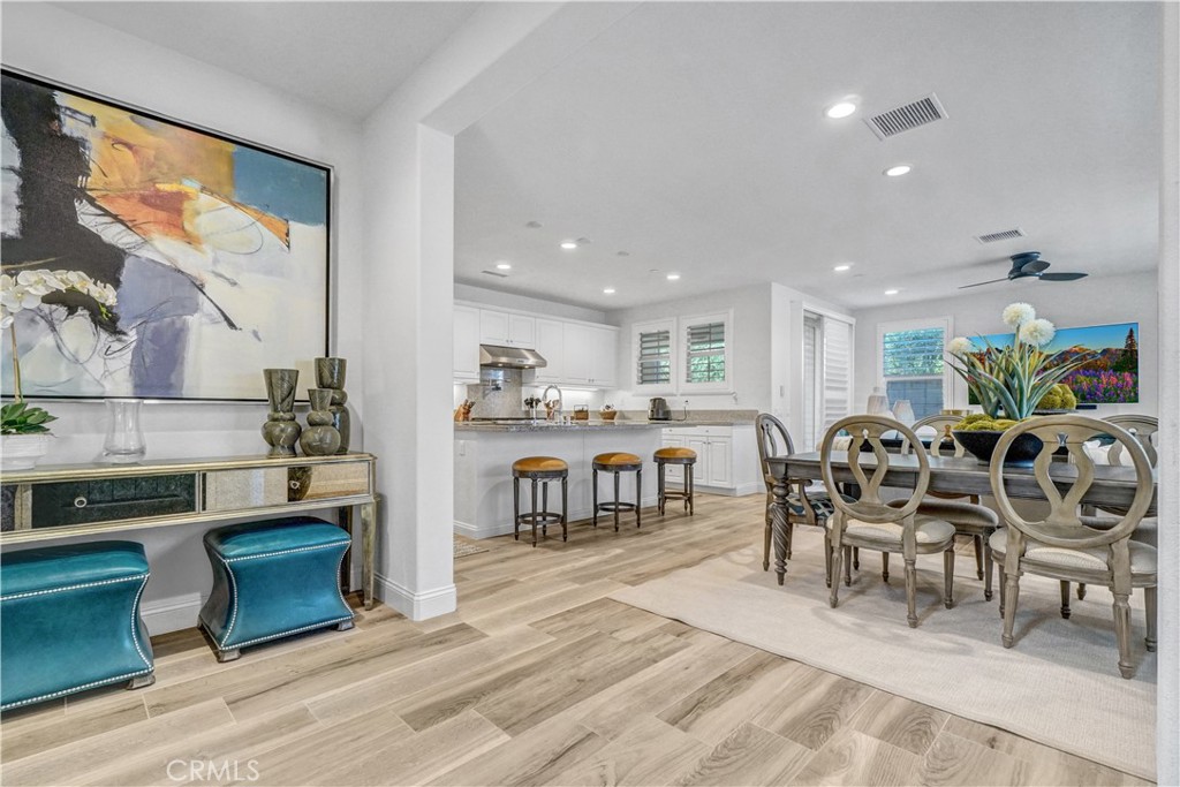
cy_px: 394
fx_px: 492
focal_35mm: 15
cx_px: 590
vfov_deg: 77.3
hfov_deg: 100.4
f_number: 11
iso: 1600
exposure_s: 1/15
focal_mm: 10
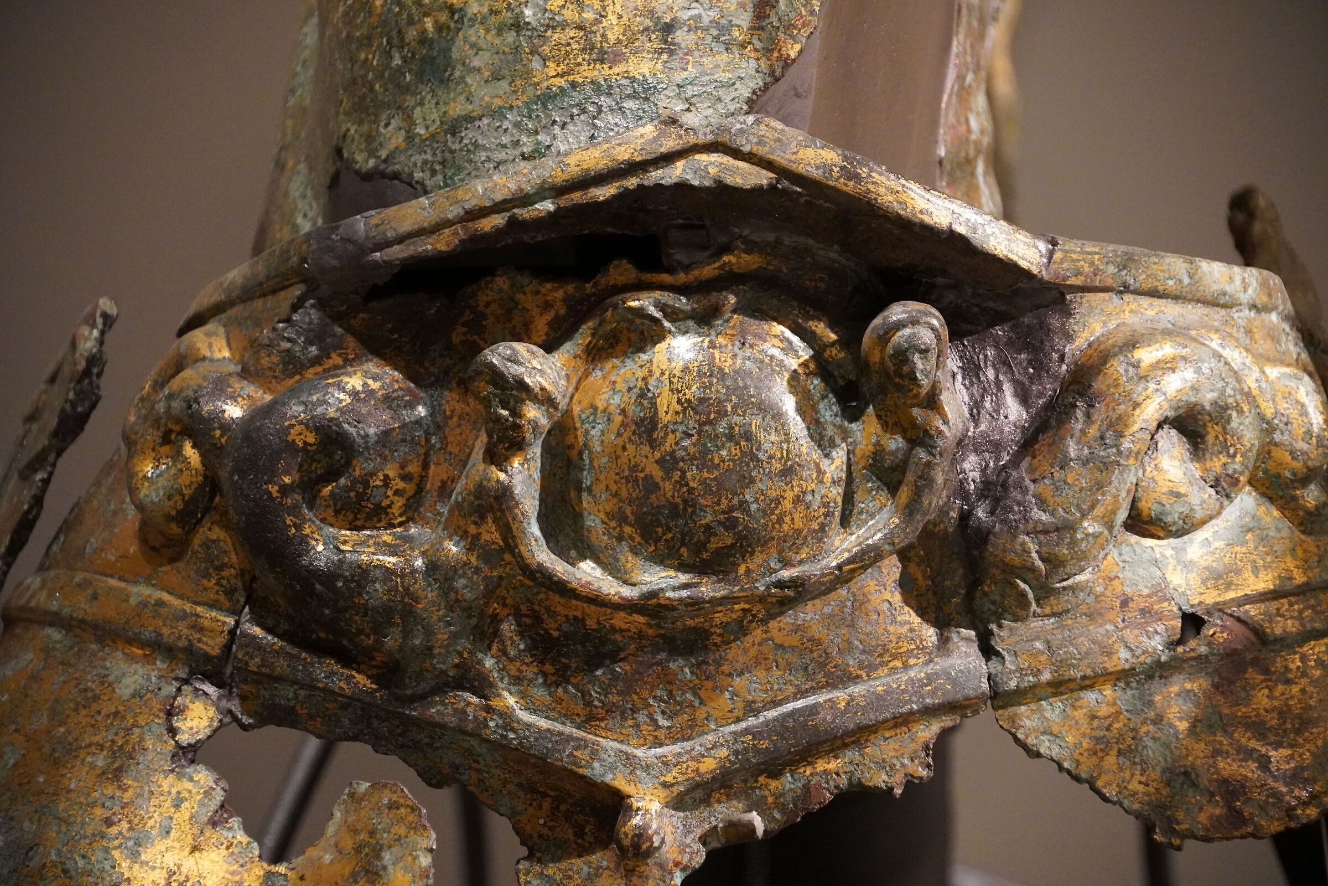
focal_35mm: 224
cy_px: 443
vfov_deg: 6.1
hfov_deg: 9.2
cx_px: 664
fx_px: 8250
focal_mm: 149.1
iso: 6400
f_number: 6.3
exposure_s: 1/30
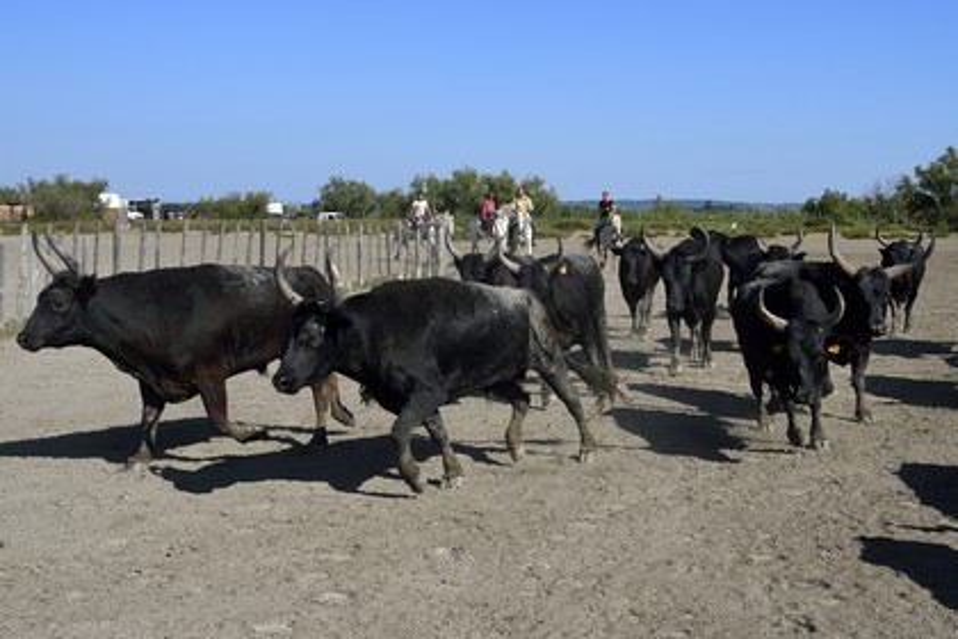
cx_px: 479
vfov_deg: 29.2
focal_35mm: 46
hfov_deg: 42.7
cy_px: 320
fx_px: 1224
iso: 200
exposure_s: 1/1000
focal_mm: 46
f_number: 8
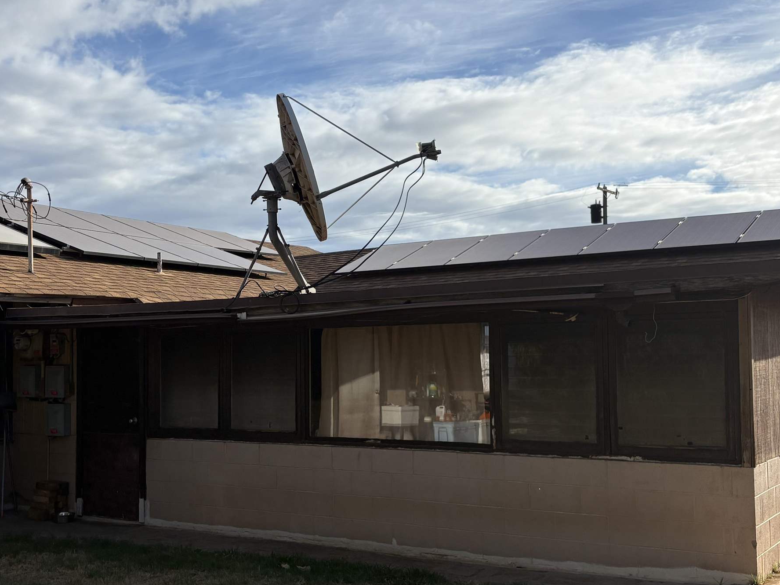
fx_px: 1014
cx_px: 351
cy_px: 307
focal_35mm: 45
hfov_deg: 42.0
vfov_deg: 32.2
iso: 50
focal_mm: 5.96
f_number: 1.6
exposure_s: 1/4950
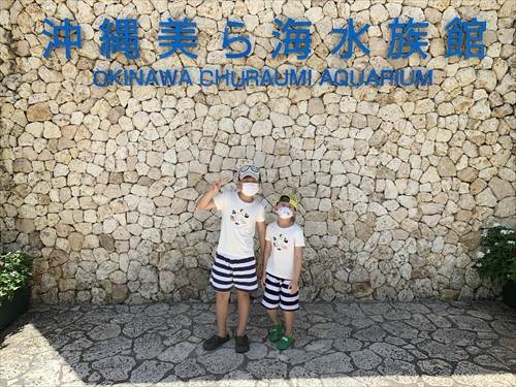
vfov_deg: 53.1
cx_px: 258
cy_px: 194
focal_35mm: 26
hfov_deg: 67.3
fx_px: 388
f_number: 1.8
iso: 25
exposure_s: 1/1314
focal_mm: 4.25
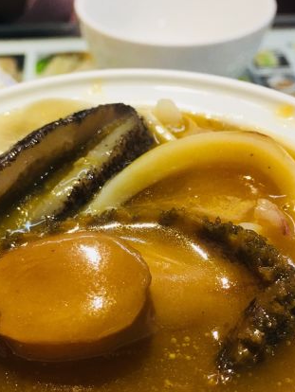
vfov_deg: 38.5
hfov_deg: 29.7
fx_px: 556
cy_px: 254
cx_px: 123
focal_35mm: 49
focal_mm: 4.15
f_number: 2.2
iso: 40
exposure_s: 1/33
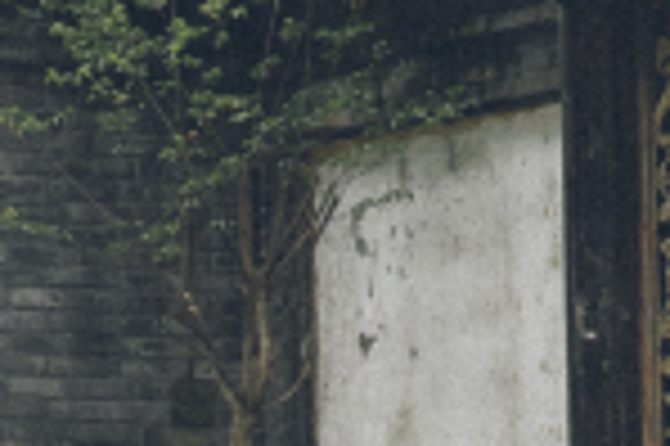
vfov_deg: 3.8
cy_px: -372
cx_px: 706
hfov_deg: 5.8
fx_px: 6637
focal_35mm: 357
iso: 400
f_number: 9
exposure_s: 1/100
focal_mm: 35
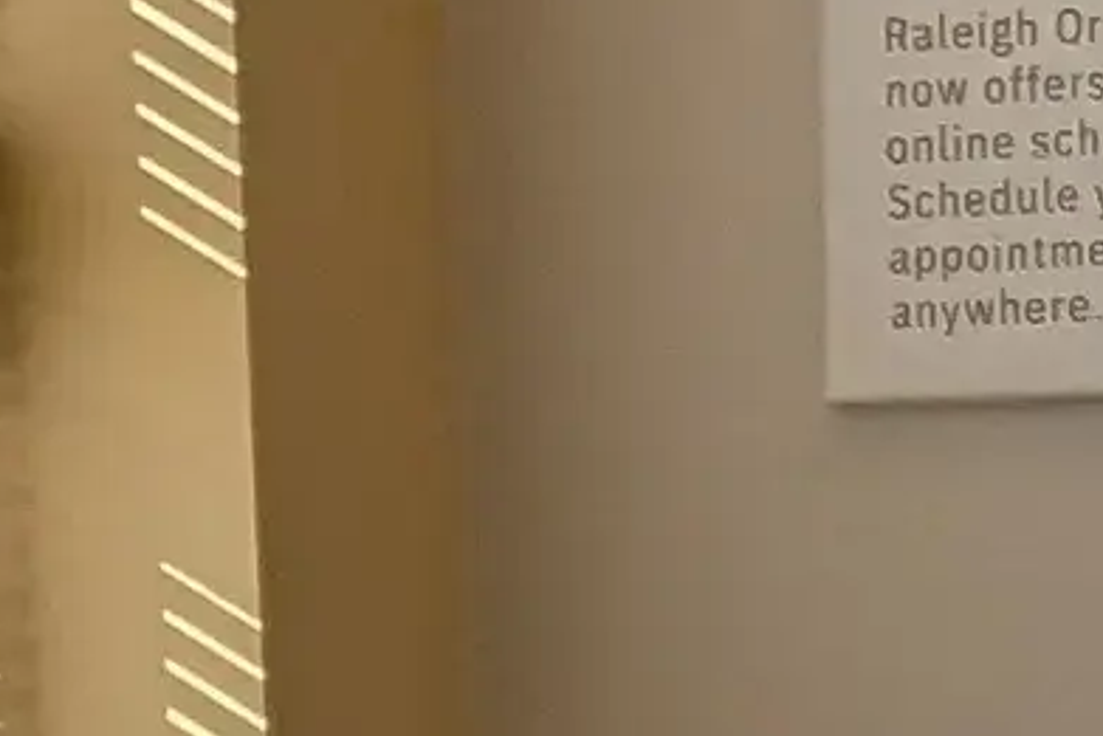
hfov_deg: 11.7
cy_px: 1867
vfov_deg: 7.3
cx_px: 1083
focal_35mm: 174
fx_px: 5333
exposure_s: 1/512
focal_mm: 2.35
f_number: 2.2
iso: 43
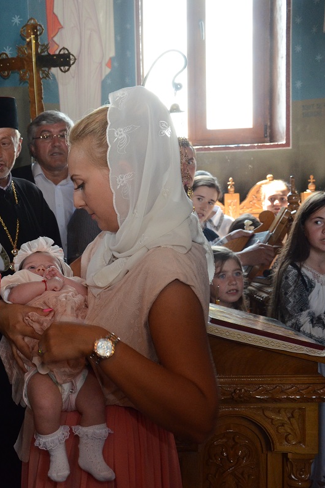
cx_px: -6
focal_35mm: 57
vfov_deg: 35.2
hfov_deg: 22.8
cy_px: 244
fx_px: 769
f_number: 5.6
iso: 1600
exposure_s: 1/125
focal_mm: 25
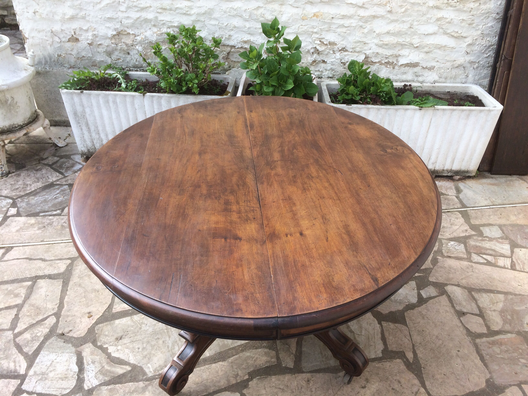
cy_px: 198
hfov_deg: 61.7
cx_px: 264
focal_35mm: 29
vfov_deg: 48.2
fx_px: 442
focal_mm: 4.15
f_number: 2.2
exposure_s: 1/461
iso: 32
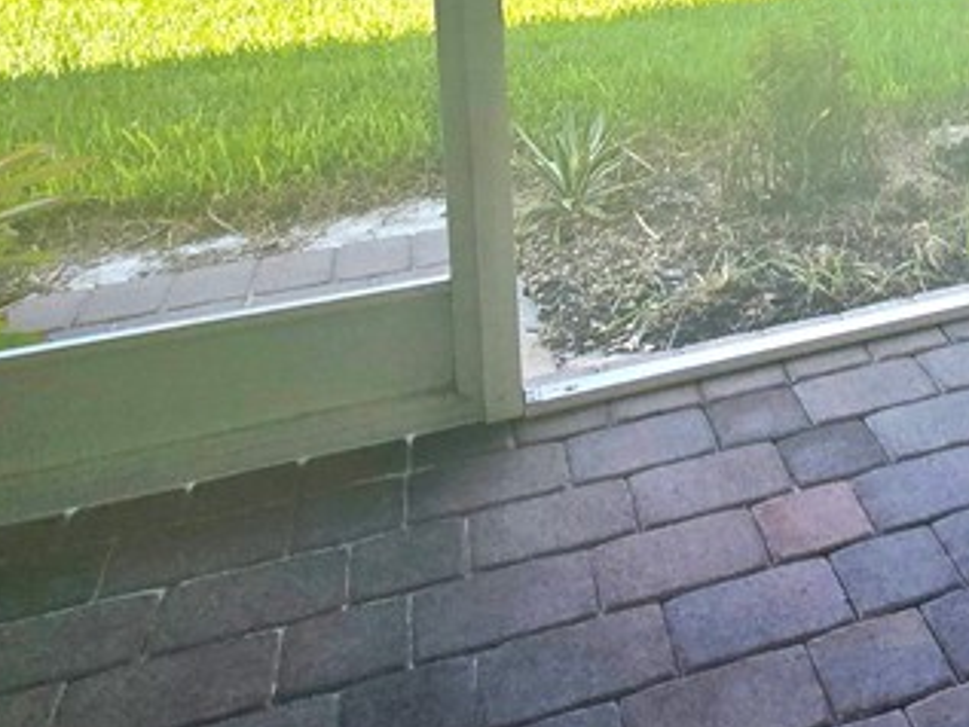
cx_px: 978
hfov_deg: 39.3
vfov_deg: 29.7
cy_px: -137
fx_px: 1176
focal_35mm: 42
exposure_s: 1/417
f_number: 2.2
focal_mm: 2.2
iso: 50
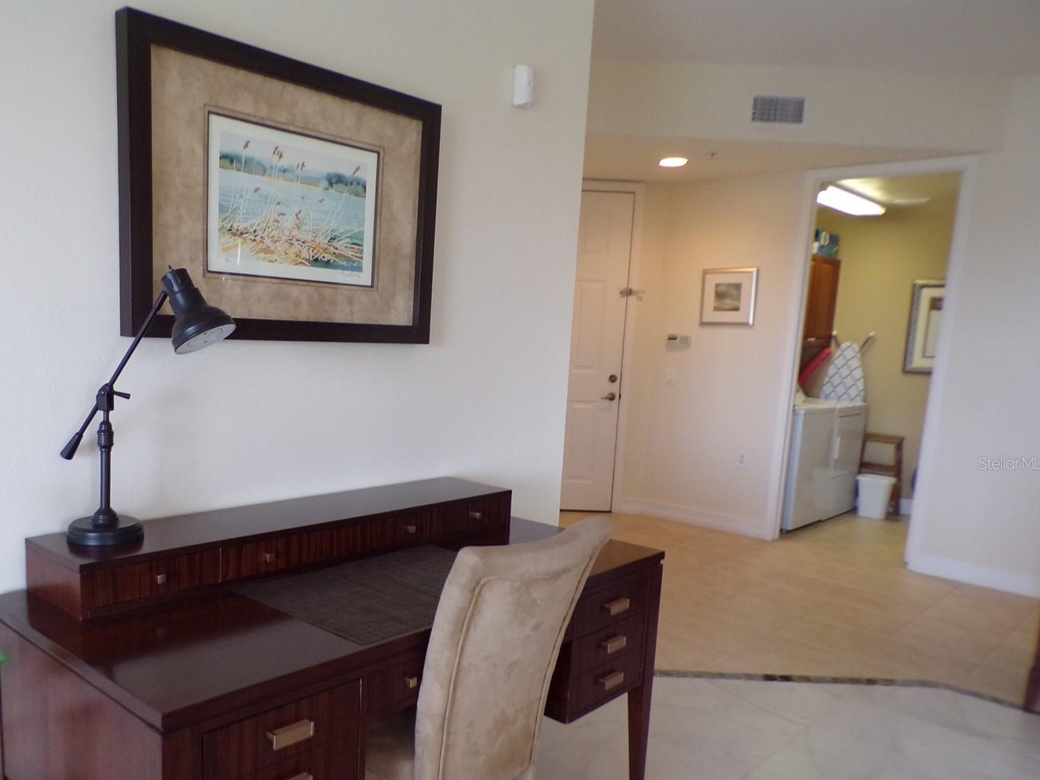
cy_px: 463
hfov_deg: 61.2
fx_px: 871
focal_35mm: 29
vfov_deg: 48.0
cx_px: 424
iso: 200
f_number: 3
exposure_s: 1/34
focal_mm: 4.3
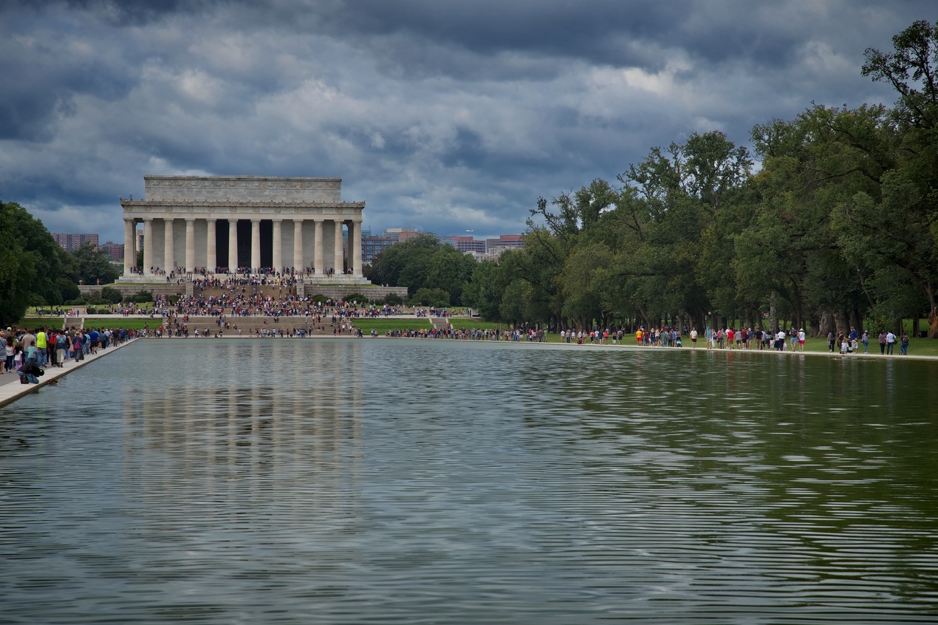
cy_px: 312
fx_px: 3152
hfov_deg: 16.9
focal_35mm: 121
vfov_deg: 11.3
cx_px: 469
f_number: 8
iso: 100
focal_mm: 120
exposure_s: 1/250
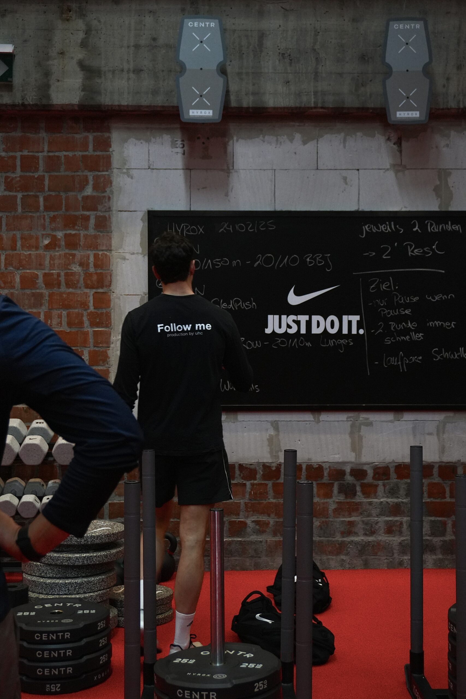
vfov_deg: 40.0
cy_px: 350
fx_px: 961
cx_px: 233
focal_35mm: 50
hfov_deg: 27.3
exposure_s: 1/60
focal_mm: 33
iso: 2000
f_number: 5
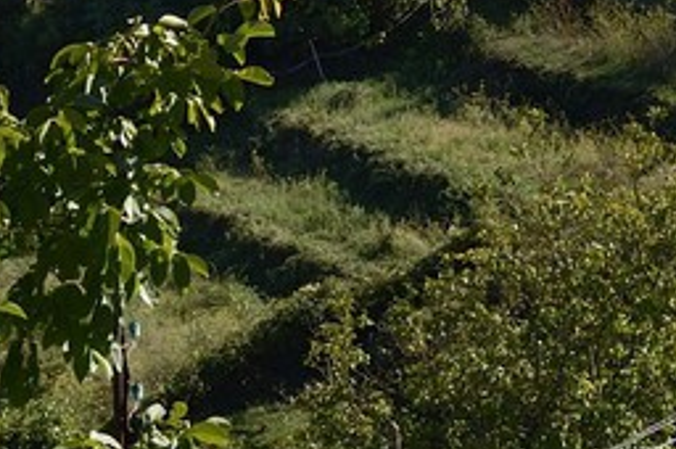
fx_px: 5626
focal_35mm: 300
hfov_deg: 6.8
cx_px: 932
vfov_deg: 4.4
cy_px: -916
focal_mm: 48
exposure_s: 1/200
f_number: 11
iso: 200
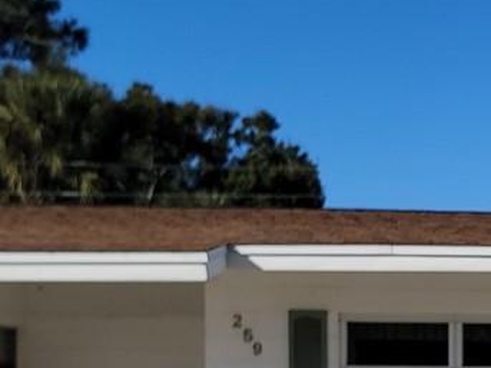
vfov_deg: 13.0
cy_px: 402
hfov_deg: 15.9
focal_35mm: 112
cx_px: 779
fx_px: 1588
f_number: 1.8
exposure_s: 1/1814
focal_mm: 6.7
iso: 16
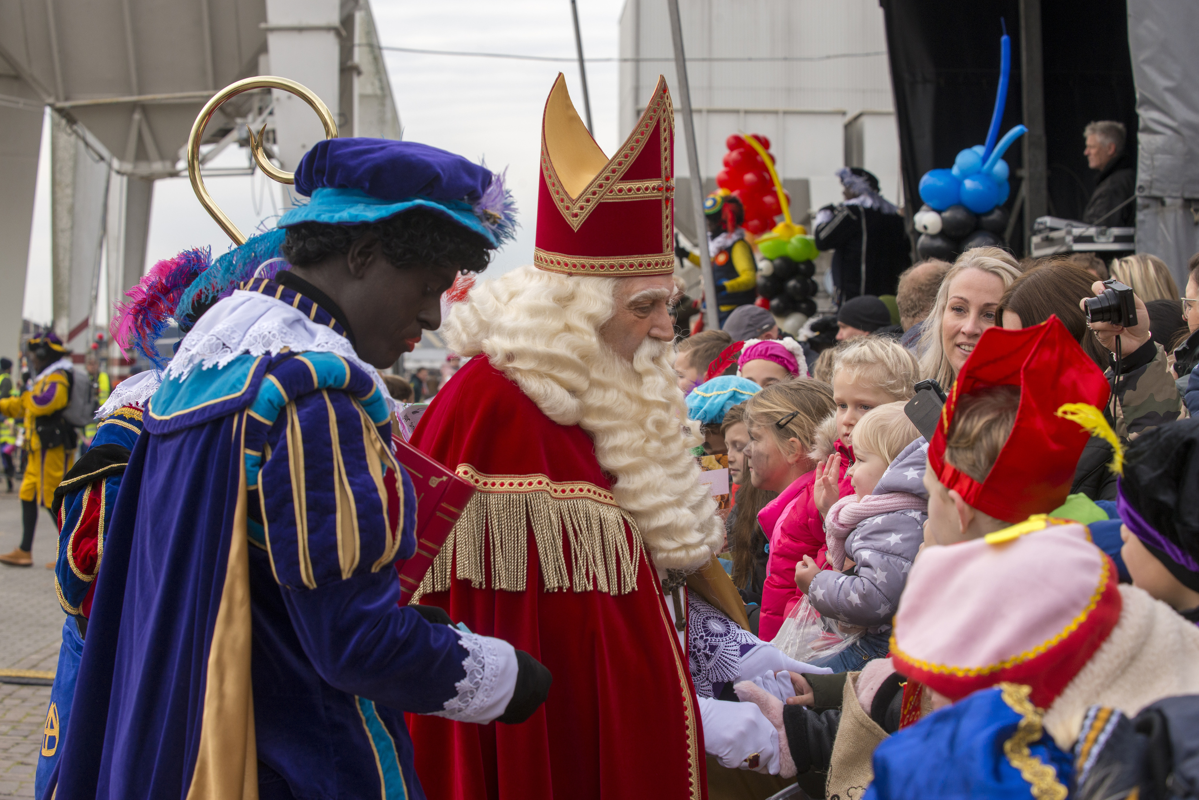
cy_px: 400
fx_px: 2665
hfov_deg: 25.4
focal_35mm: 80
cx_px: 600
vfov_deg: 17.1
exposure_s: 1/320
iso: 400
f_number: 5.6
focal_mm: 80
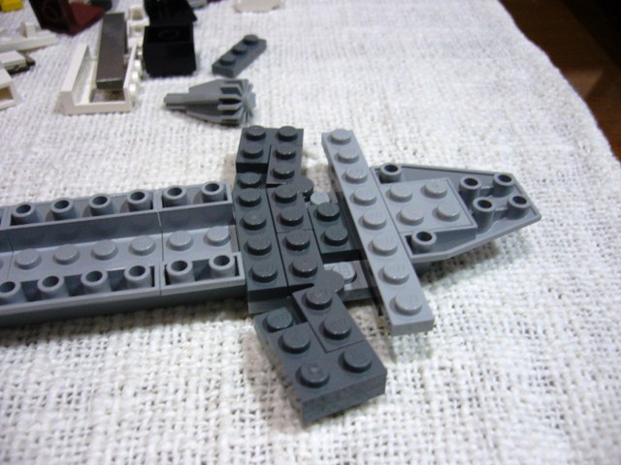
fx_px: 628
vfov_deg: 40.7
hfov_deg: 52.6
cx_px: 310
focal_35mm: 35
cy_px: 232
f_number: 2.8
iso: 200
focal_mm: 5.8
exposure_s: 1/8
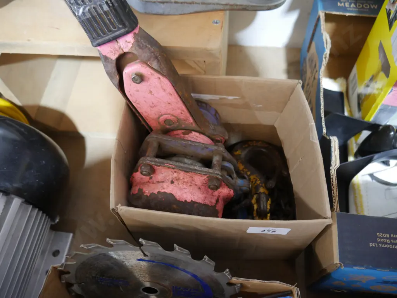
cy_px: 149
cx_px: 198
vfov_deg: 49.8
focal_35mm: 28
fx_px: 321
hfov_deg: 63.4
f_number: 3.5
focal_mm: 14
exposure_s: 1/60
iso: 2000
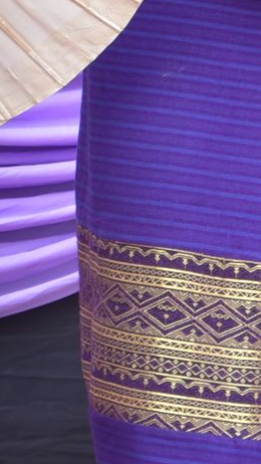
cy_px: -195
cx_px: -318
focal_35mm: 965
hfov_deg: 1.3
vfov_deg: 2.2
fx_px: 11868
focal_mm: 170
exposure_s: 1/200
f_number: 6.3
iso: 200
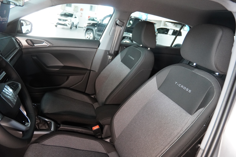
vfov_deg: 50.4
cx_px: 118
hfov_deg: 70.4
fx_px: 167
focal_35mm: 26
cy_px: 78
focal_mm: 17
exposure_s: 1/160
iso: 3200
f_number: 2.8
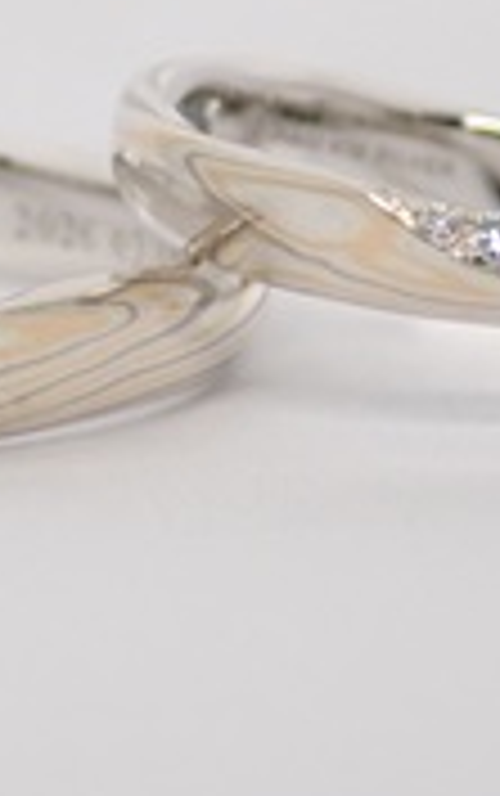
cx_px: 185
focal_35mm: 207
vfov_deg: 10.1
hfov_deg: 6.4
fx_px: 4502
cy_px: 254
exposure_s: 1/125
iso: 200
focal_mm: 13.65
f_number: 4.1
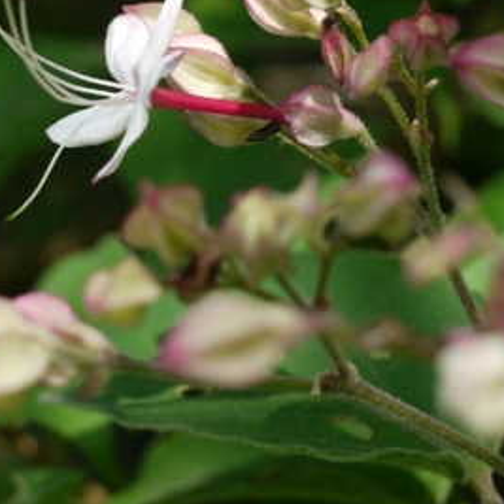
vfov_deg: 16.2
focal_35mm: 106
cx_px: 159
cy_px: 62
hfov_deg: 16.4
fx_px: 1746
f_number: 3.2
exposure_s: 1/125
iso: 100
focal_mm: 20
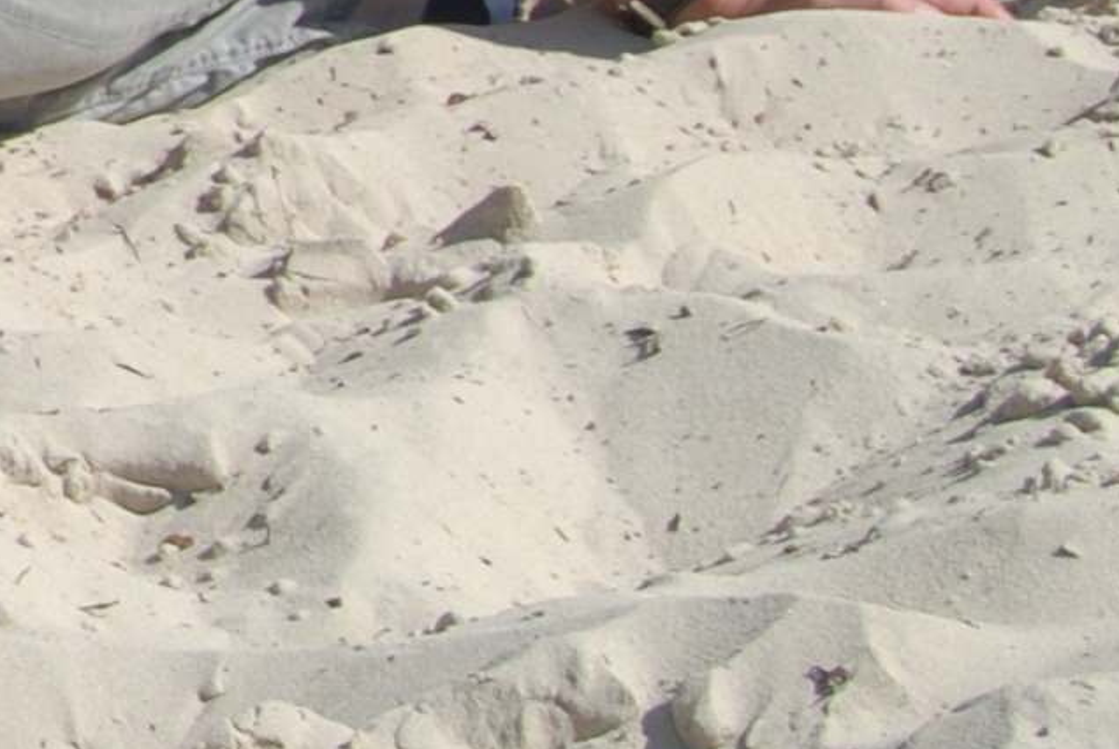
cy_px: -974
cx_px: -2013
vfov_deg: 6.1
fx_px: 6817
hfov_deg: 8.2
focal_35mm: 219
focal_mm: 24
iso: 100
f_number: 8
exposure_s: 1/250
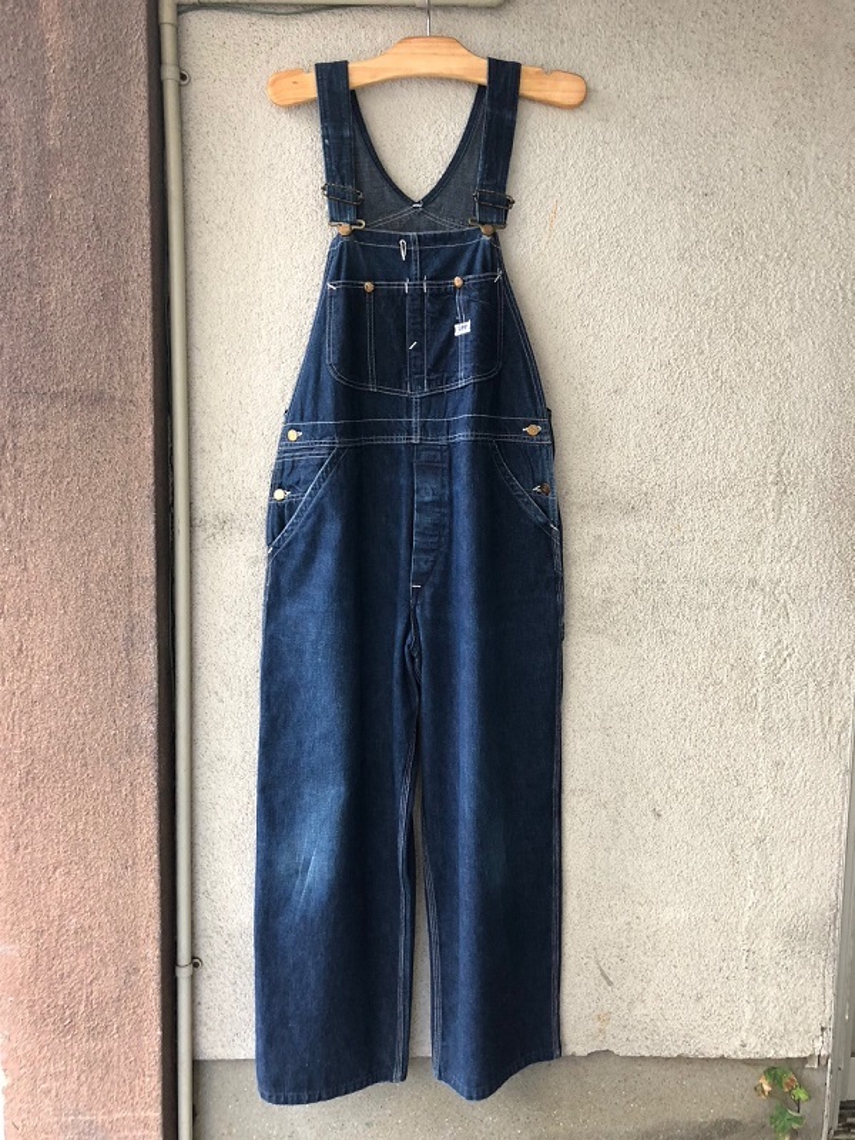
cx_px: 428
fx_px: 955
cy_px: 570
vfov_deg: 61.7
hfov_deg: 48.2
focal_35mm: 29
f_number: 1.8
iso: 40
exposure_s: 1/30
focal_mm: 3.99
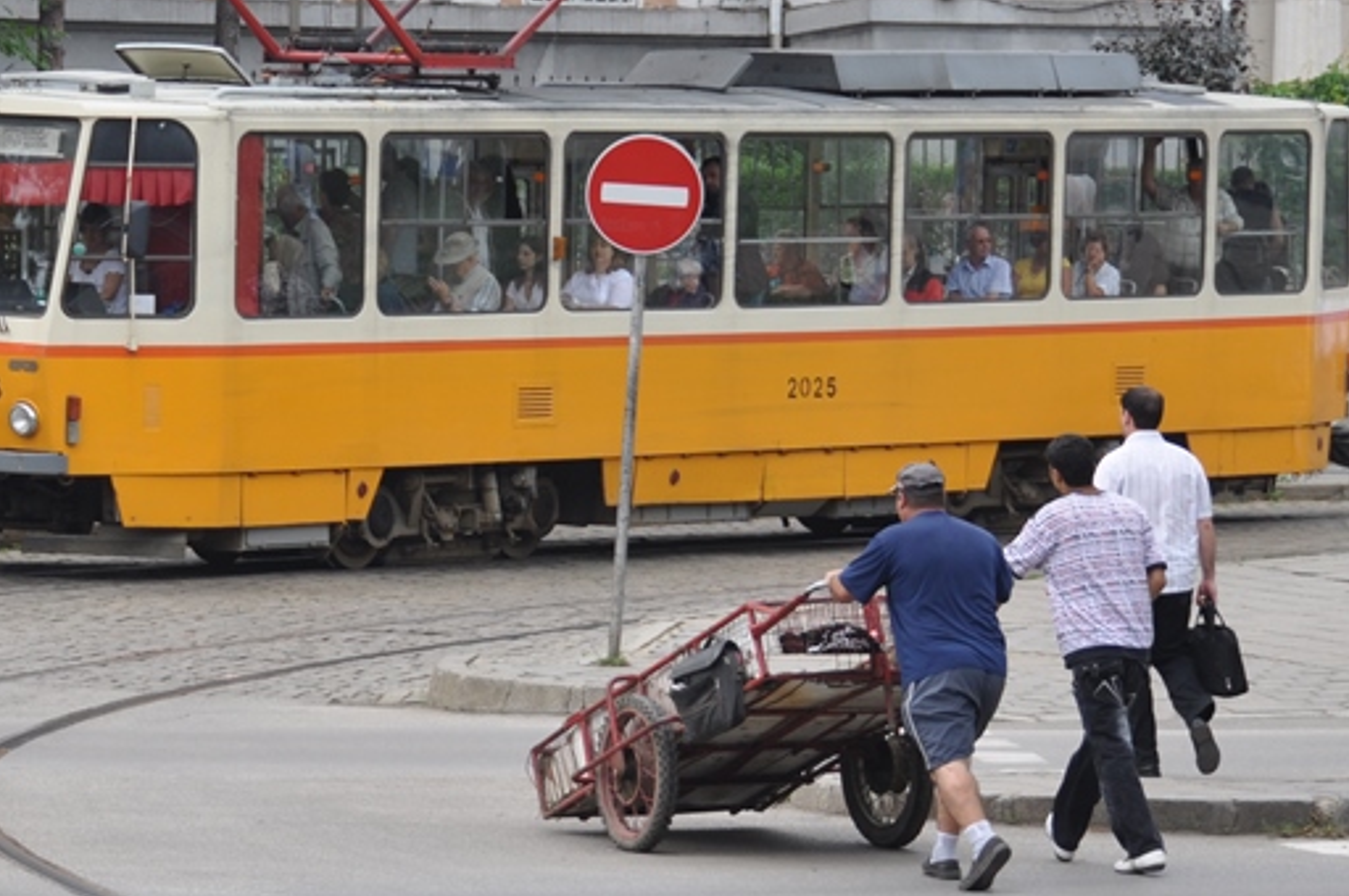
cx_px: 448
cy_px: 506
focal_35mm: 240
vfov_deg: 5.7
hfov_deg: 8.6
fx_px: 8982
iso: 200
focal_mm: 80
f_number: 5
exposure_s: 1/320
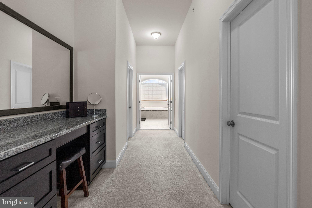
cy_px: 104
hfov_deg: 96.7
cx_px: 156
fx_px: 139
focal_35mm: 16
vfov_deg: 73.8
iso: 1000
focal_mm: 16
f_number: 8
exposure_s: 1/25
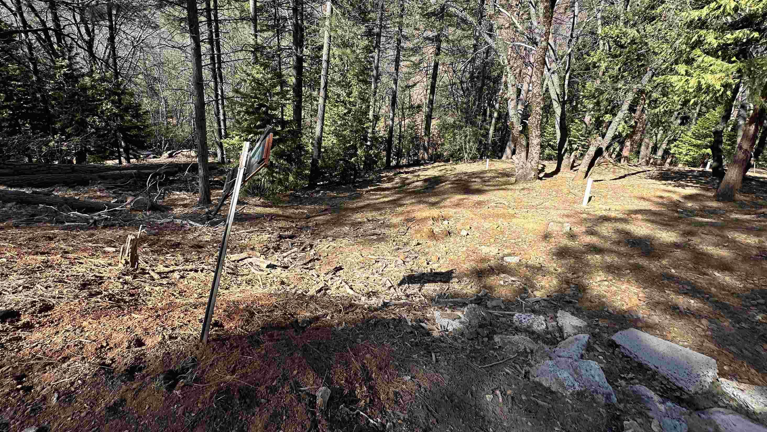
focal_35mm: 16
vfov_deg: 65.2
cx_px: 377
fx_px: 325
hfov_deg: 99.4
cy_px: 142
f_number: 2.2
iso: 40
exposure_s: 1/515
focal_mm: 2.22
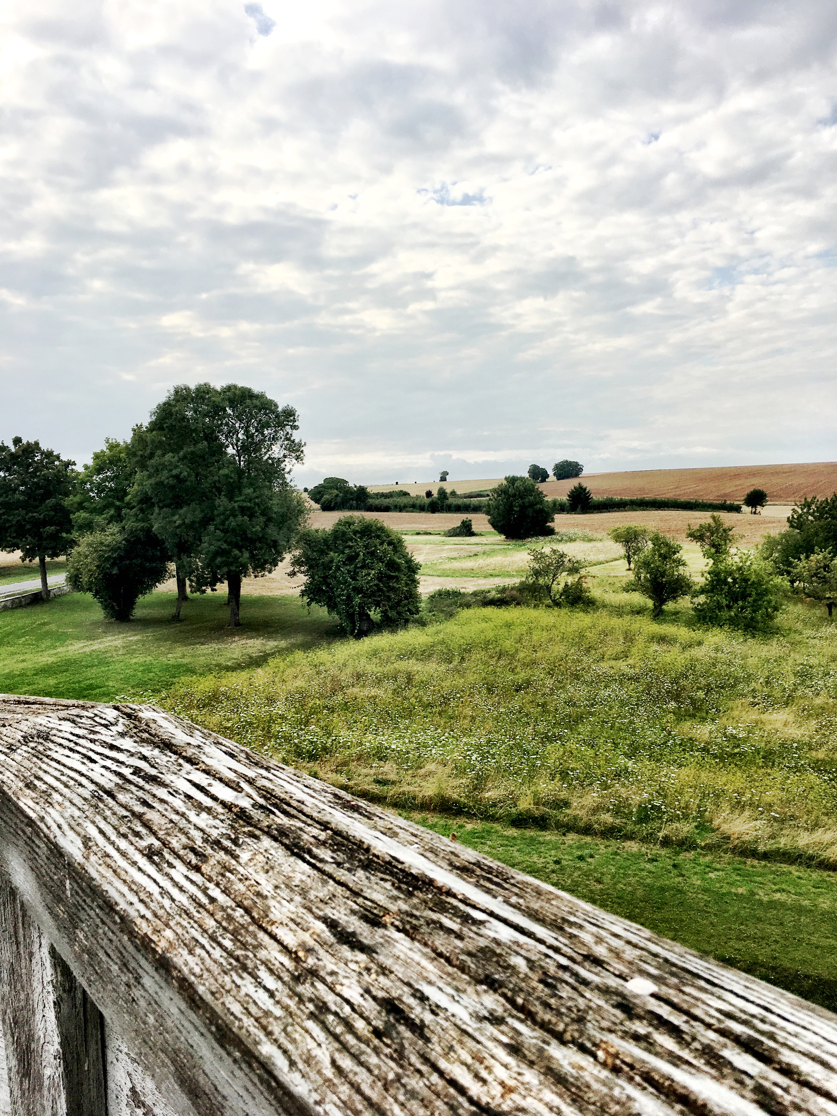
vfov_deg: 61.7
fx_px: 935
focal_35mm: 29
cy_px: 558
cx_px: 418
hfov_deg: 48.2
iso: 25
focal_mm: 4.15
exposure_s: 1/1350
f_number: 2.2
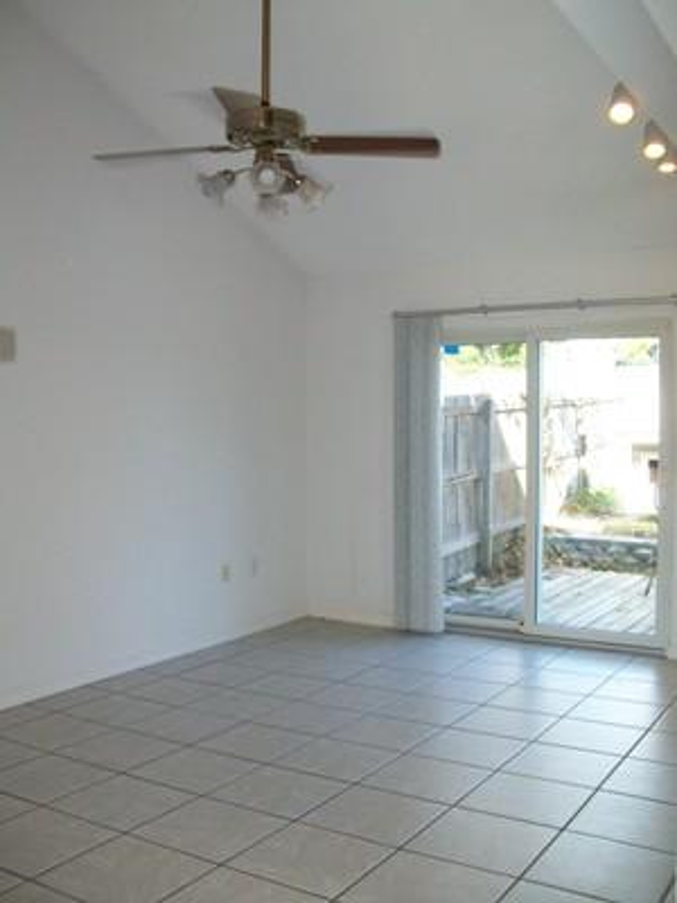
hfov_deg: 39.7
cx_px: 338
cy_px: 452
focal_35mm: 36
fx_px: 939
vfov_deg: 51.4
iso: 160
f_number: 2.7
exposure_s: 1/80
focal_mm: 6
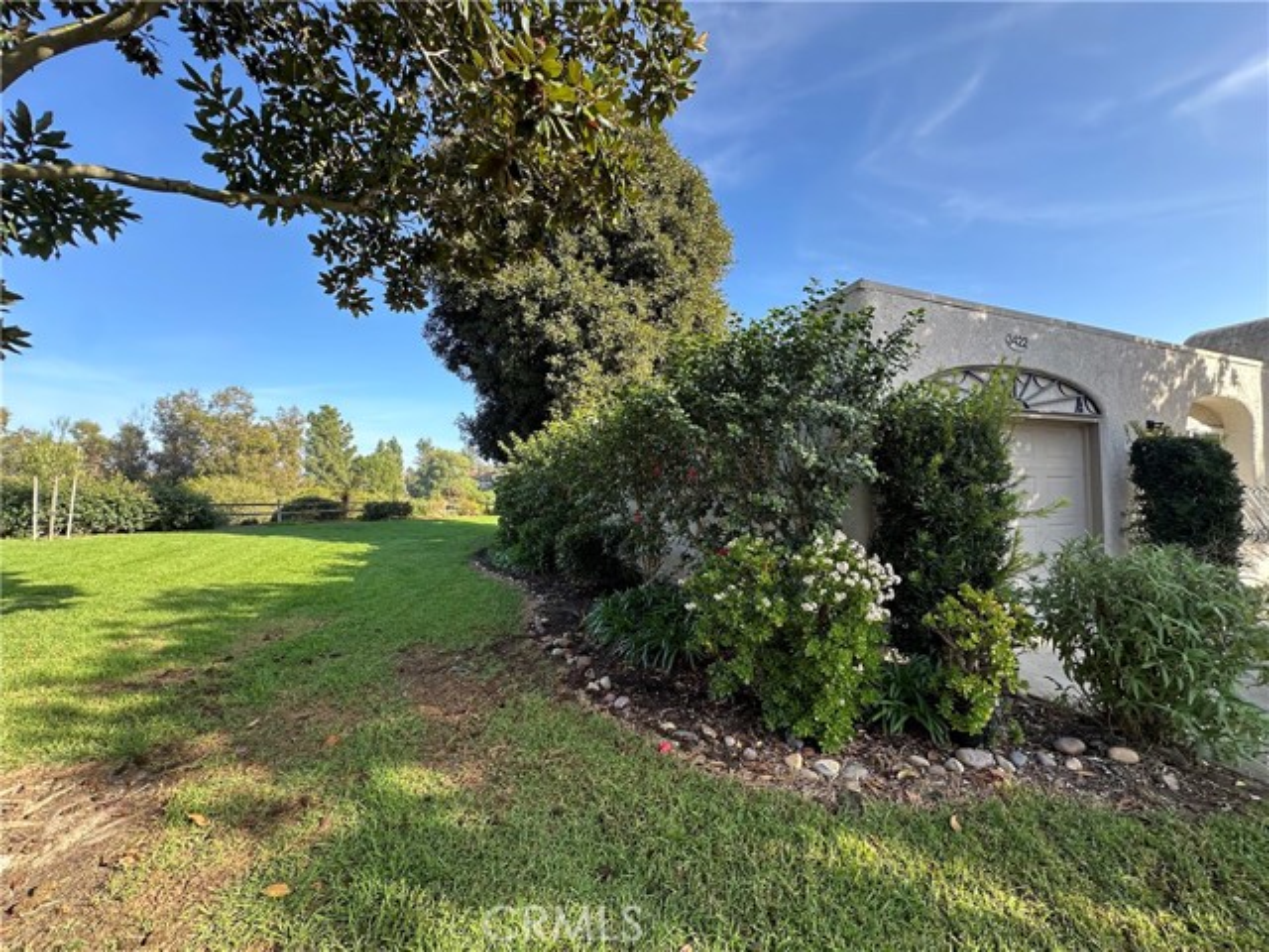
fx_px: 513
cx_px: 634
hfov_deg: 102.1
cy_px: 476
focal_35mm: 14
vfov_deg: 85.7
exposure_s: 1/221
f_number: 2.2
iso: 40
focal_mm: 2.22
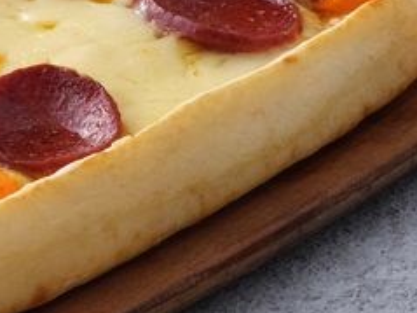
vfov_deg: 3.6
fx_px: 4900
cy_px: 105
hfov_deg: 4.9
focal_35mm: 407
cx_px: -112
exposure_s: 1/100
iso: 1600
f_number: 20
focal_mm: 120
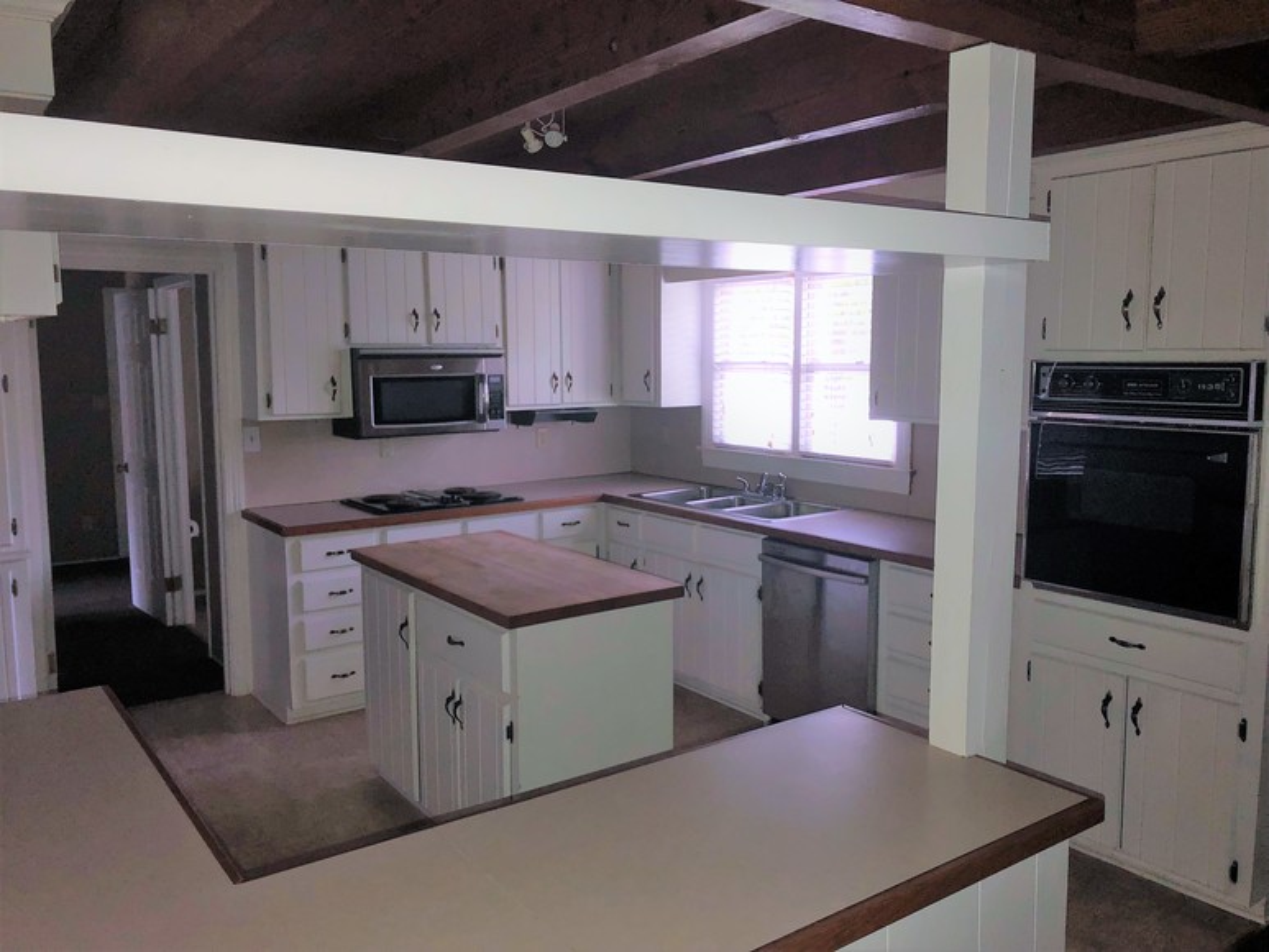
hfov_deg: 63.4
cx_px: 634
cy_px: 476
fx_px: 1027
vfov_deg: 49.8
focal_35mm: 28
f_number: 1.8
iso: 100
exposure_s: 1/12
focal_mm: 3.99
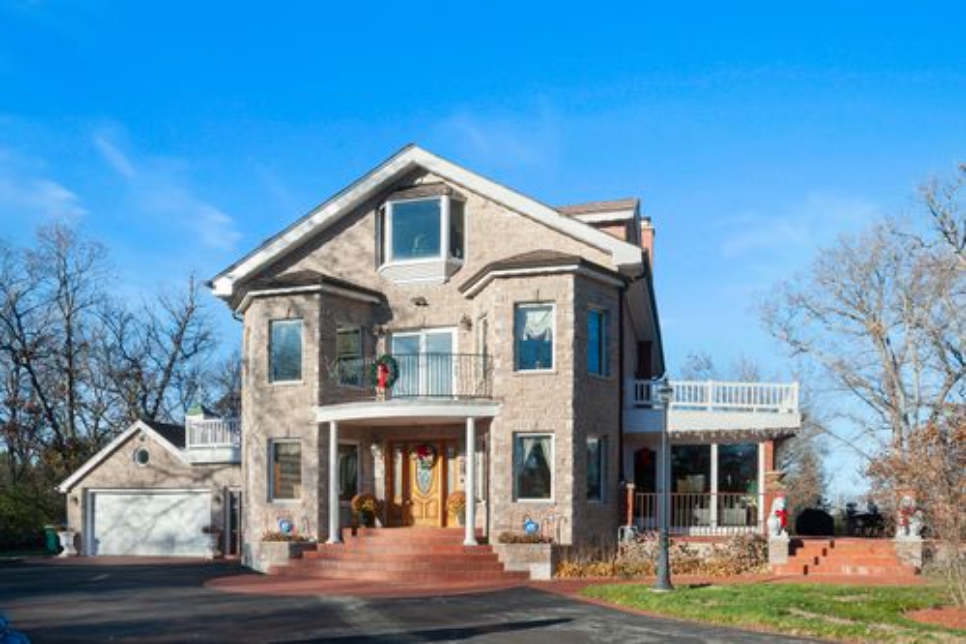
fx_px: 778
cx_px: 483
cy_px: 322
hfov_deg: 63.7
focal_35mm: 29
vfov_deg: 44.9
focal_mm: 29
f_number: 8
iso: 400
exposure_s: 1/500
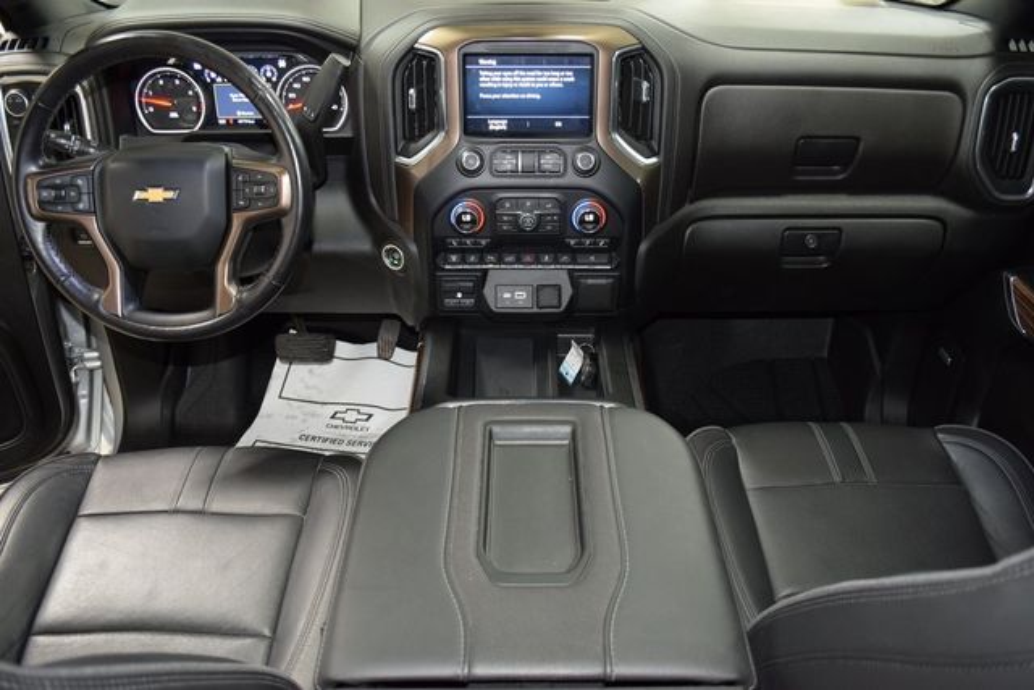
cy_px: 345
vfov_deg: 48.0
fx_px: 776
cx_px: 517
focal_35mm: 27
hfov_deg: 67.4
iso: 1250
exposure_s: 1/30
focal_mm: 18
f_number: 3.5
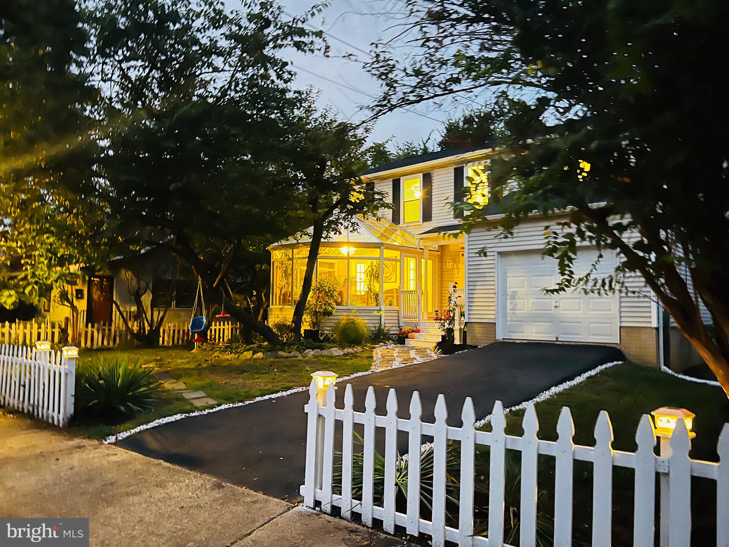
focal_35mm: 26
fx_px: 548
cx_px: 364
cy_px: 274
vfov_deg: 53.1
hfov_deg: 67.3
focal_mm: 5.7
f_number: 1.5
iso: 1000
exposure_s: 1/9
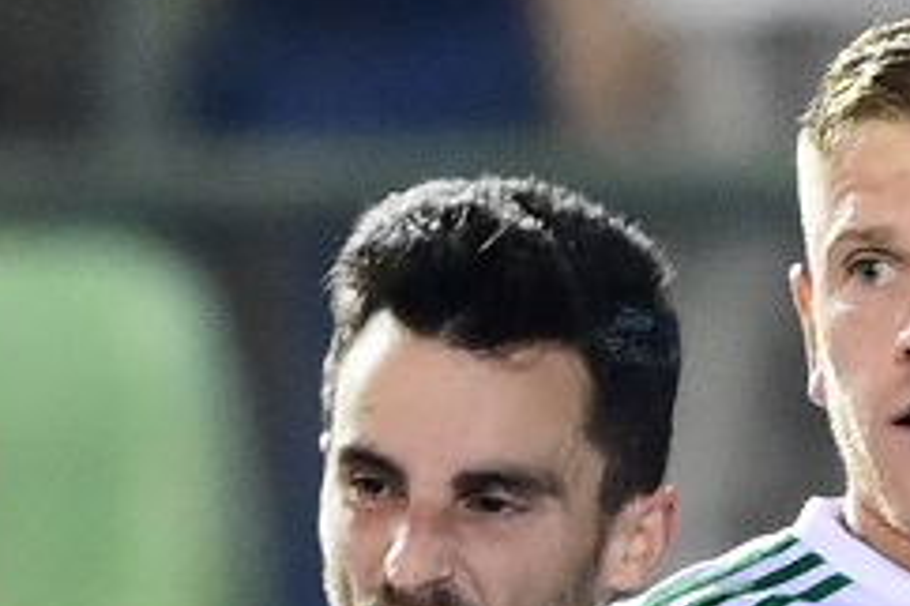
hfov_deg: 1.3
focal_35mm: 1623
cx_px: 1019
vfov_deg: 0.8
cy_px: 928
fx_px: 40997
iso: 3200
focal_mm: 400
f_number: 2.8
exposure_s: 1/1000
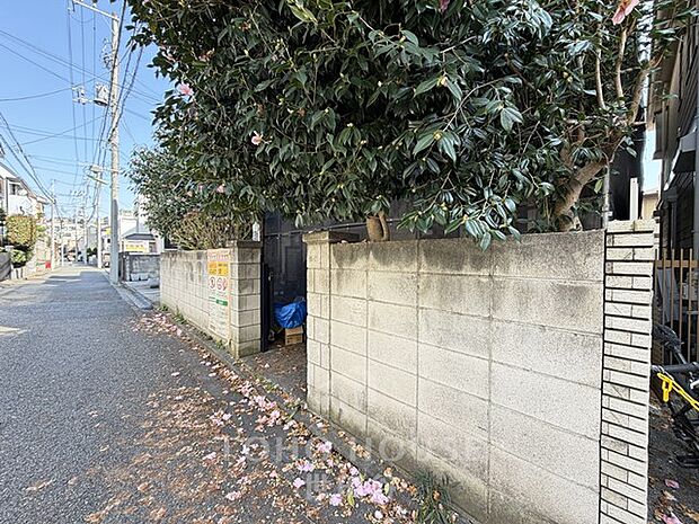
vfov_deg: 85.7
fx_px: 283
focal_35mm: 14
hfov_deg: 102.1
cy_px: 262
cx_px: 350
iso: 50
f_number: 2.2
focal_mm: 2.22
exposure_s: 1/121
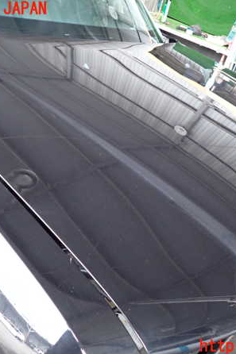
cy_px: 178
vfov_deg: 54.5
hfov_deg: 37.7
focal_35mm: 35
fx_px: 344
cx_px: 141
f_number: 2
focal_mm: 4.5
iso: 250
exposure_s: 1/30
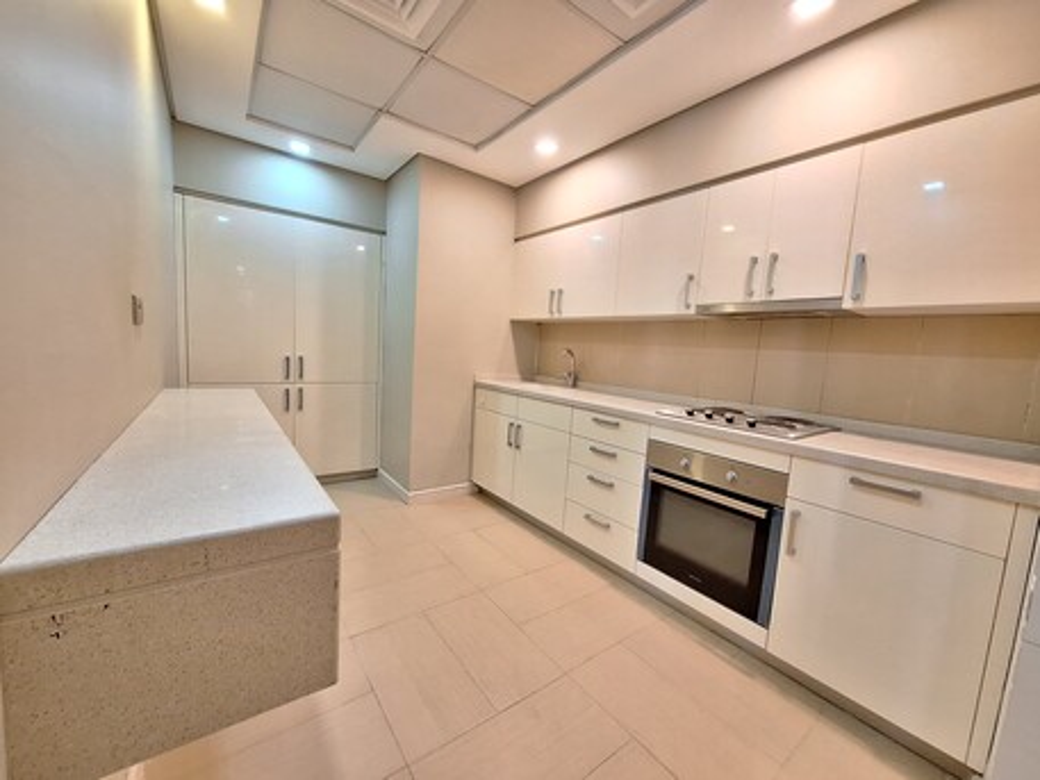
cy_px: 390
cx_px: 520
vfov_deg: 89.9
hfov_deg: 106.2
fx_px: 391
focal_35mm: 13
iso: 250
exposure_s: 1/25
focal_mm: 1.74
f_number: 2.2
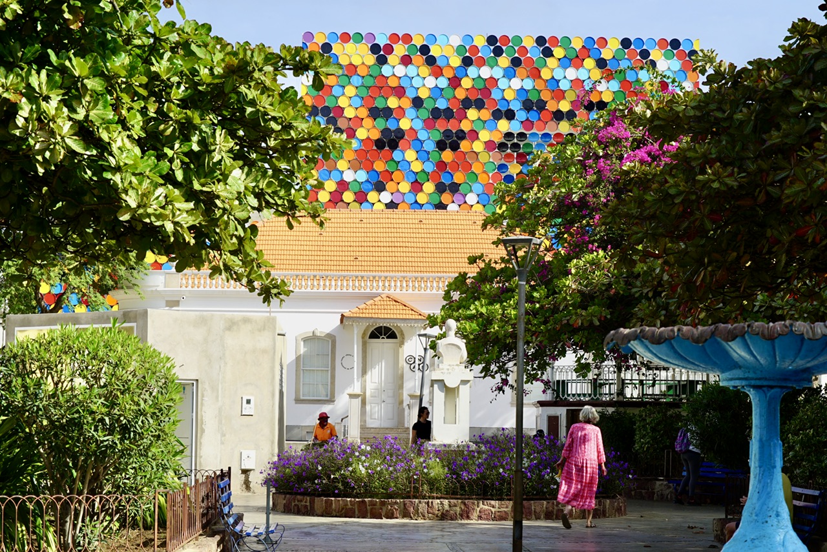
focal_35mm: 83
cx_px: 414
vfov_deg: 16.5
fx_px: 1908
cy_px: 276
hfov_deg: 24.5
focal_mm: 83
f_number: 10
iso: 100
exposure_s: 1/125
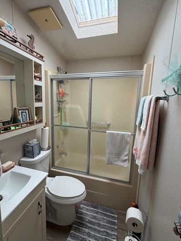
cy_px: 120
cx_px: 82
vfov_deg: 91.0
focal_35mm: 17
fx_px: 118
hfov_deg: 74.6
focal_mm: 2.22
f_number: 2.2
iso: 80
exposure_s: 1/121
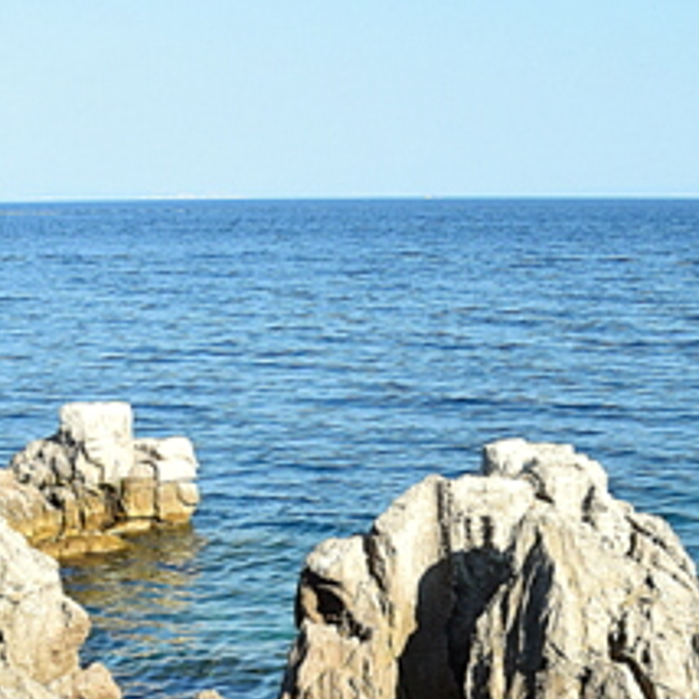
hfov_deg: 20.2
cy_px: 660
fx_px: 1965
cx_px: 405
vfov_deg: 19.7
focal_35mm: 86
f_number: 9
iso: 400
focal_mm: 18
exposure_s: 1/125
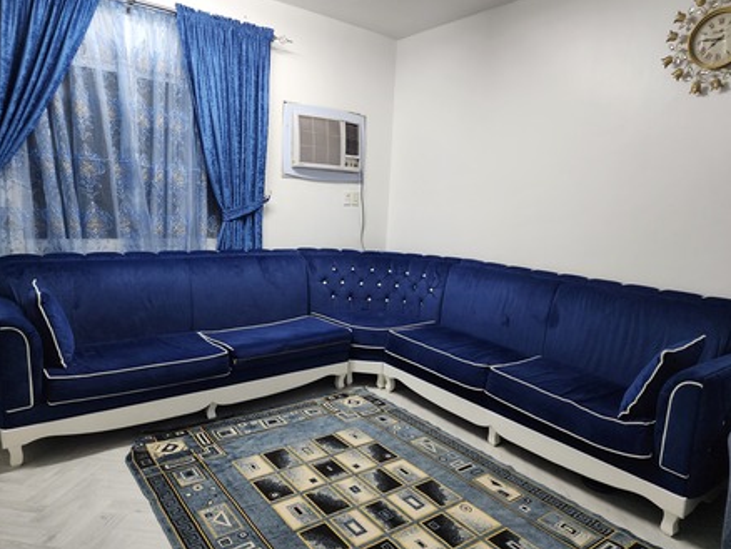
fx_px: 507
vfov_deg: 56.9
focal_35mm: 24
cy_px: 280
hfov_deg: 71.5
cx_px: 378
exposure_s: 1/100
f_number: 1.8
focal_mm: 6.4
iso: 500
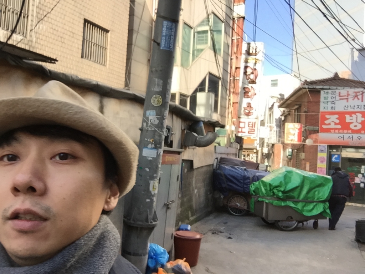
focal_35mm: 31
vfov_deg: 45.4
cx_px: 182
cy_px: 137
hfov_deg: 58.4
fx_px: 327
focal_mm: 2.65
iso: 40
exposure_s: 1/120
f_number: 2.2
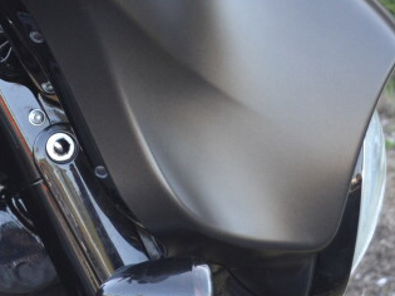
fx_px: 2008
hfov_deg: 10.8
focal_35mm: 176
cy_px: -41
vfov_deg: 8.4
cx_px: -186
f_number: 5.6
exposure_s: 1/125
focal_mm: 32
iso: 400
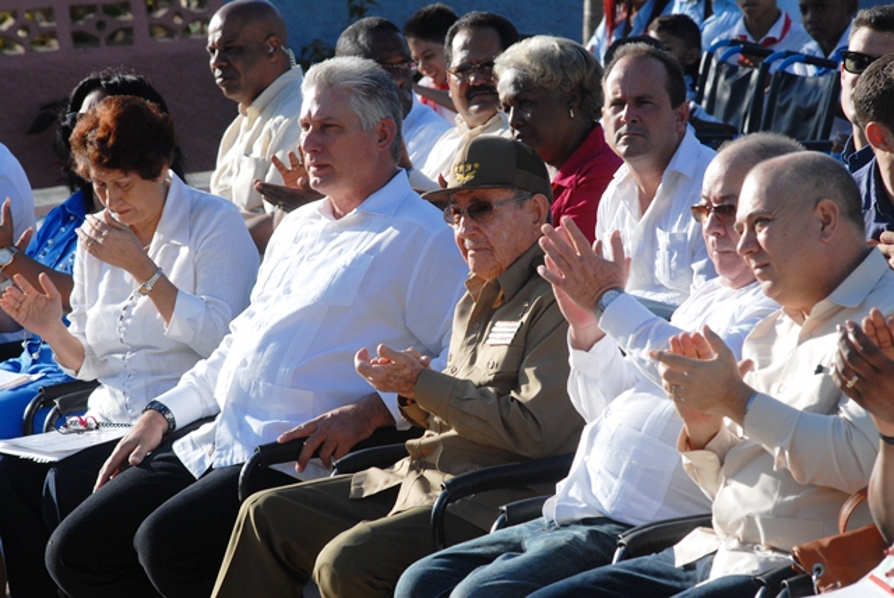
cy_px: 299
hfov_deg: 7.4
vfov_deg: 5.0
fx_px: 6897
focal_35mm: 278
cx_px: 447
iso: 400
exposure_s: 1/400
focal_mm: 185
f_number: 10
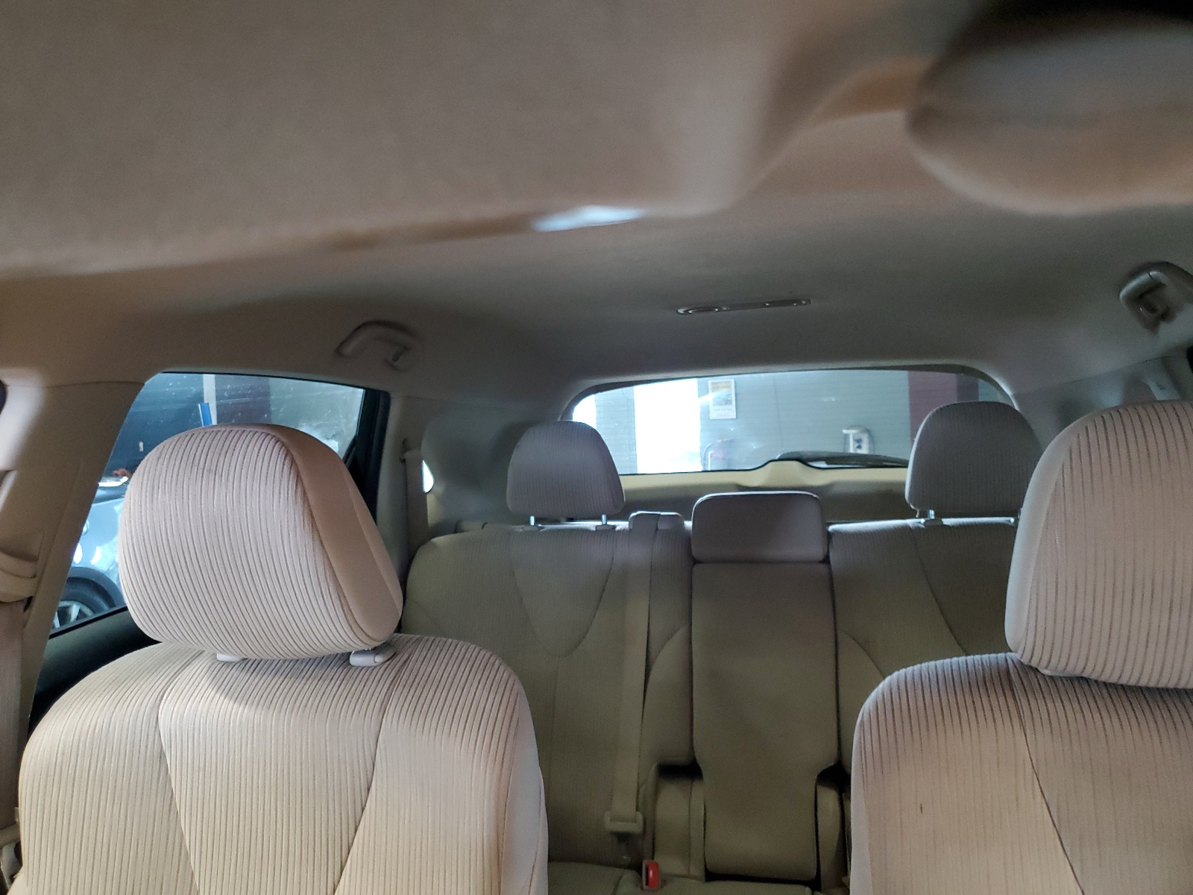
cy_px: 448
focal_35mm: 26
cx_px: 596
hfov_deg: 67.3
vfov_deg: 53.1
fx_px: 896
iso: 330
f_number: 1.5
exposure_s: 1/24
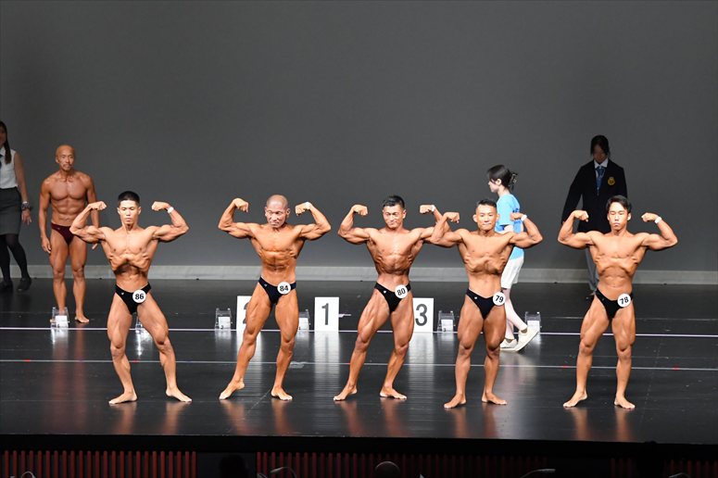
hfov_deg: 11.8
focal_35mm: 174
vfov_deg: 7.9
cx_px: 359
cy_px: 239
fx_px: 3469
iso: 5000
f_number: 5.6
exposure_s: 1/400
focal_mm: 116
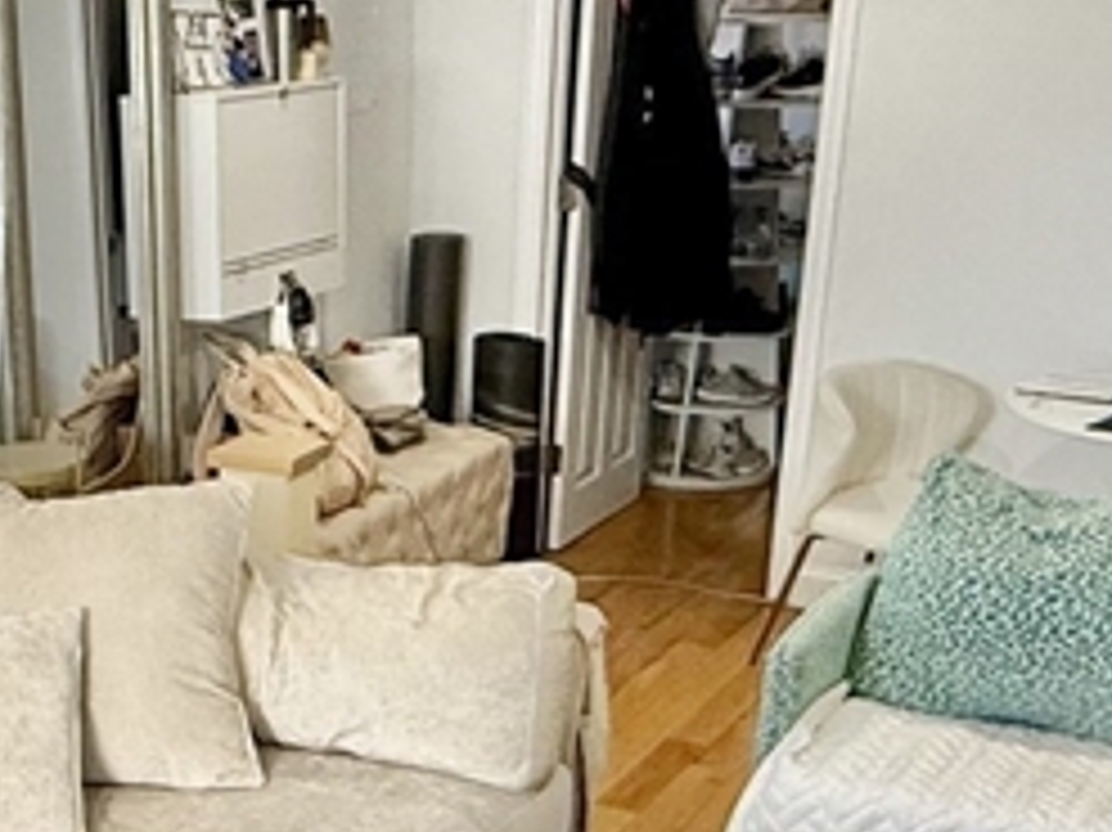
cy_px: 895
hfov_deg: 31.6
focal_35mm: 58
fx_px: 1862
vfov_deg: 23.8
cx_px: 95
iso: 250
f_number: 2.2
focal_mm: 2.22
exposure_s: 1/120
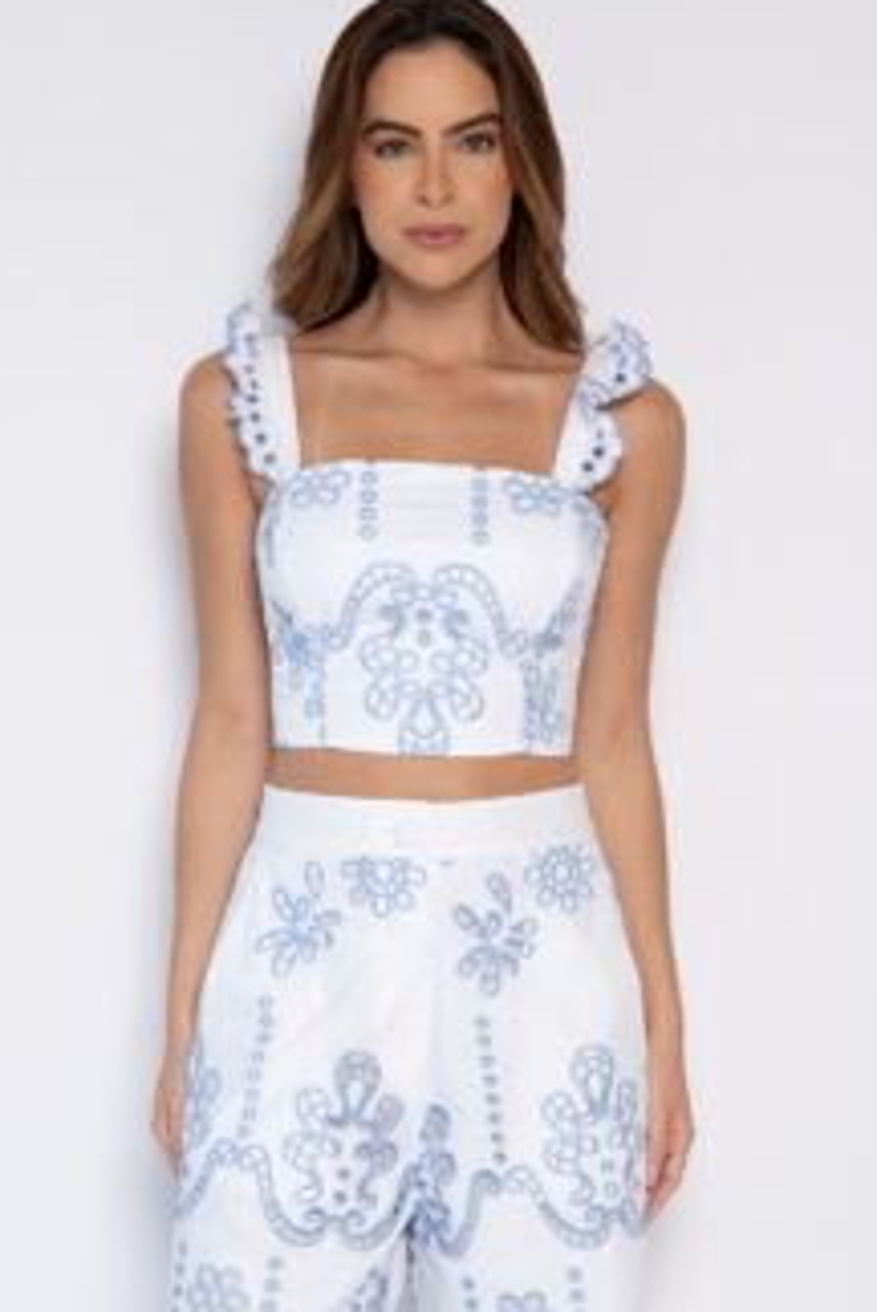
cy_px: 1042
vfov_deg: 19.4
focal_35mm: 104
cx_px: 426
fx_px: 3792
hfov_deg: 13.2
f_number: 4.5
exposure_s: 1/160
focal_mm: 56
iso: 250
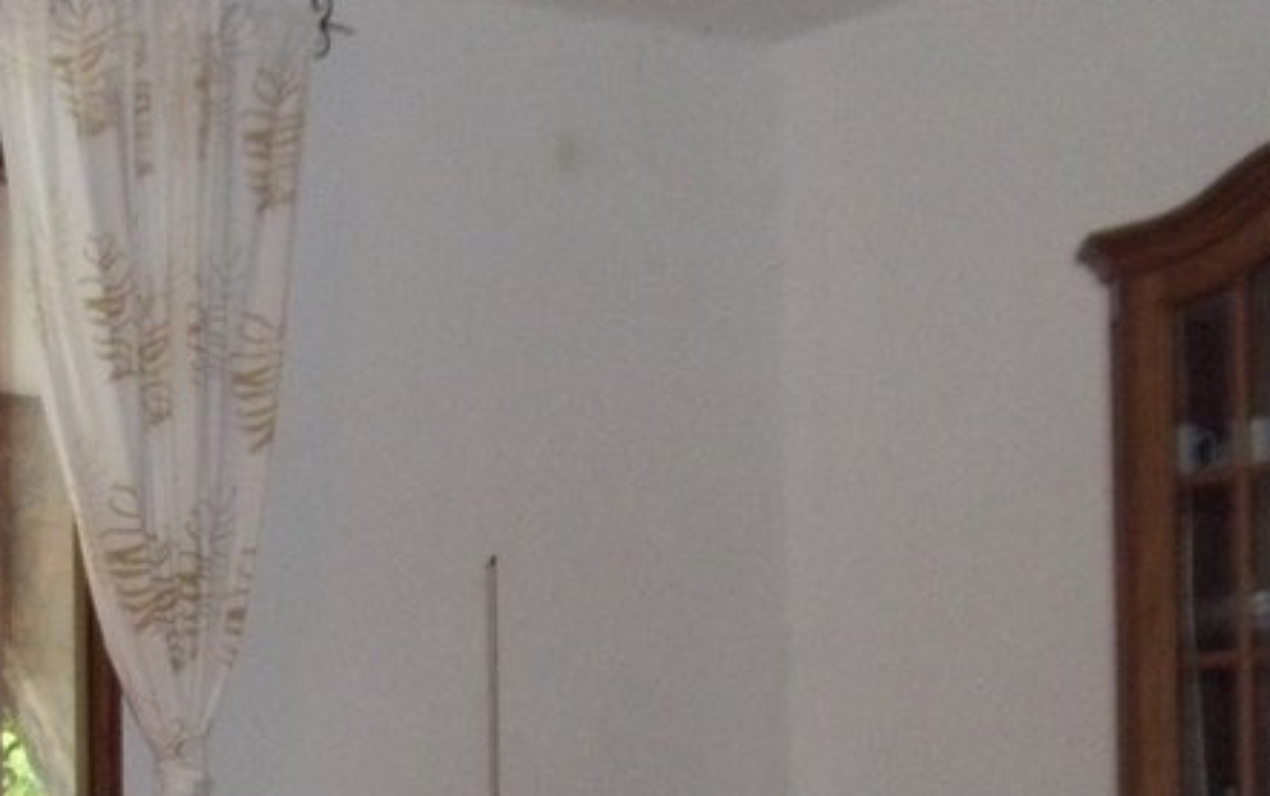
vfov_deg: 13.9
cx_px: -112
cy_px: 928
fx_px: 3187
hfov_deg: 21.4
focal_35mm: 92
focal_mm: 5.7
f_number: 2.9
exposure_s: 1/30
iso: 160
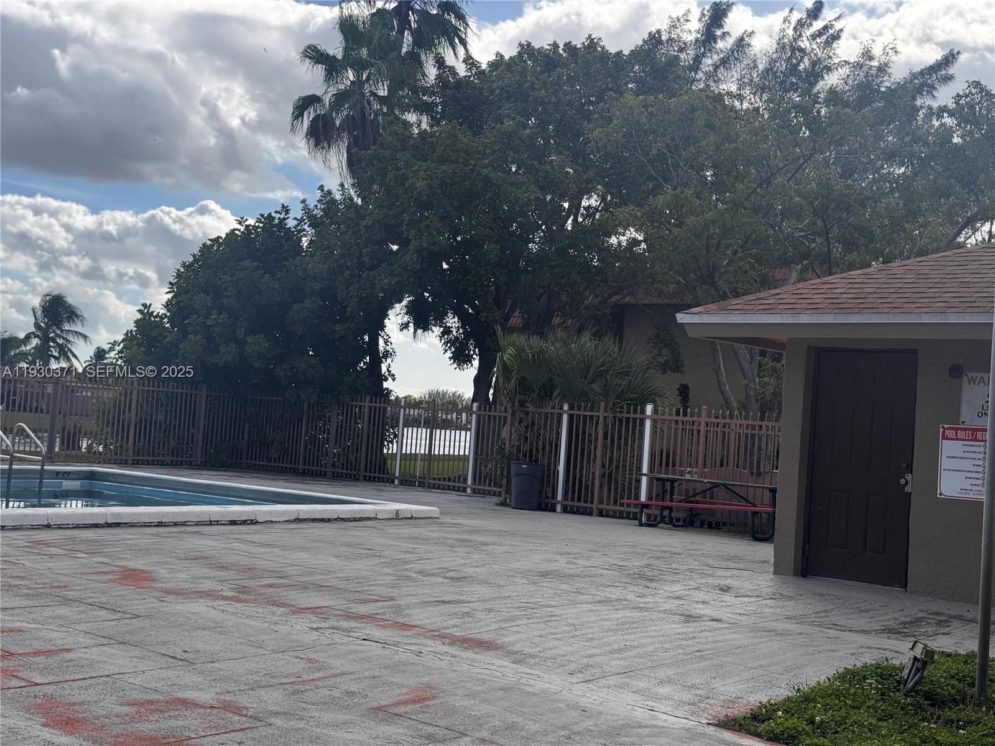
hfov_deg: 39.7
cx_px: 498
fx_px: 1380
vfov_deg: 30.3
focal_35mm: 48
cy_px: 373
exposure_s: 1/2513
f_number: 1.78
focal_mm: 6.76
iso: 64
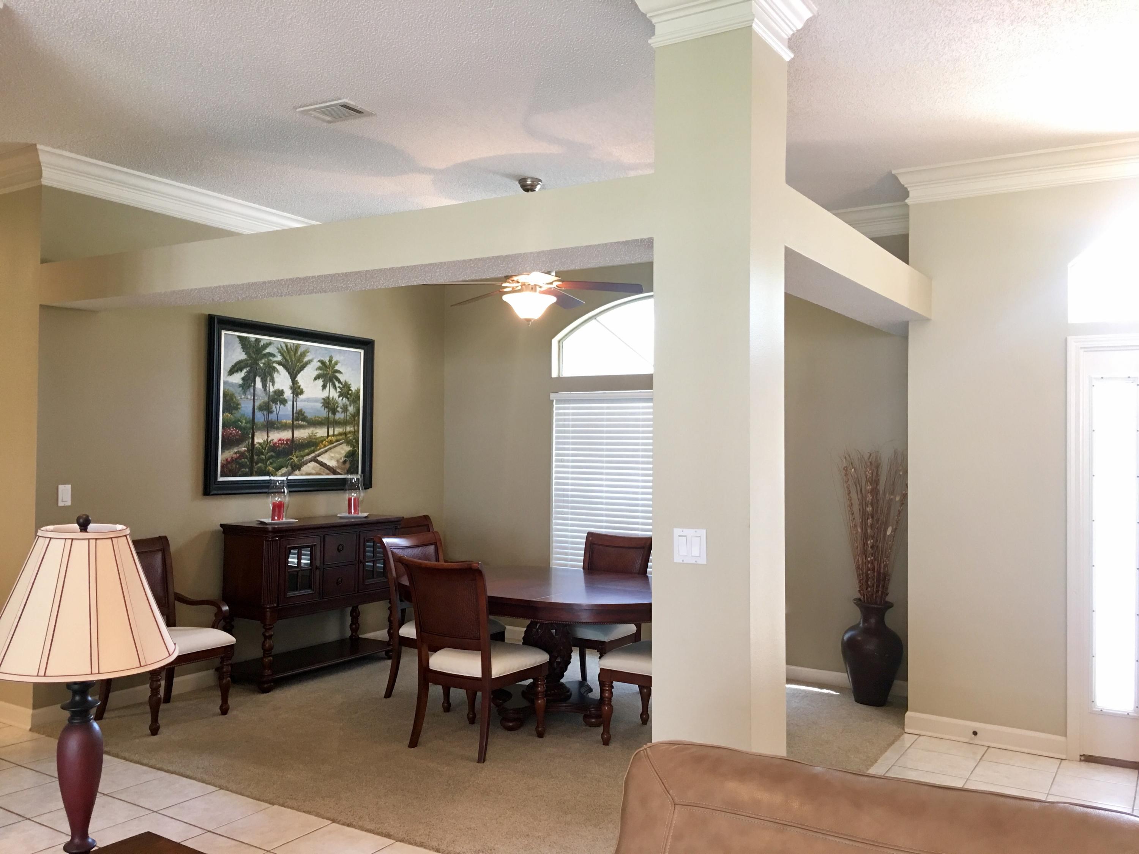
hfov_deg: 61.7
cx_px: 570
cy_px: 427
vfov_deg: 48.2
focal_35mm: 29
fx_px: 954
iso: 50
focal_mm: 4.15
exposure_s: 1/15
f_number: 2.2
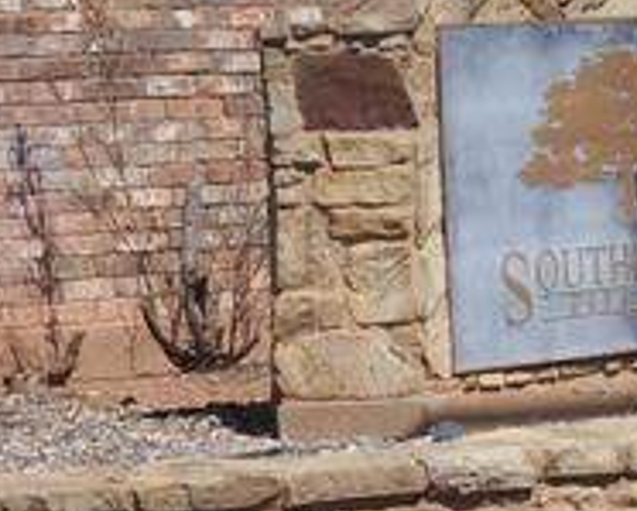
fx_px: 5263
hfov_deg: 6.9
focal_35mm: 279
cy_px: 453
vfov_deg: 5.5
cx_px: 575
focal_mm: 9.1
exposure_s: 1/180
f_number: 10.1
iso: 80
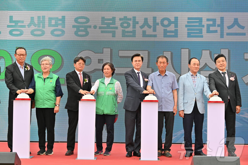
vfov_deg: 19.5
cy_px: 82
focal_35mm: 70
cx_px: 124
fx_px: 482
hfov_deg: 28.8
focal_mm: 70
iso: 100
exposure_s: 1/320
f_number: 5.6
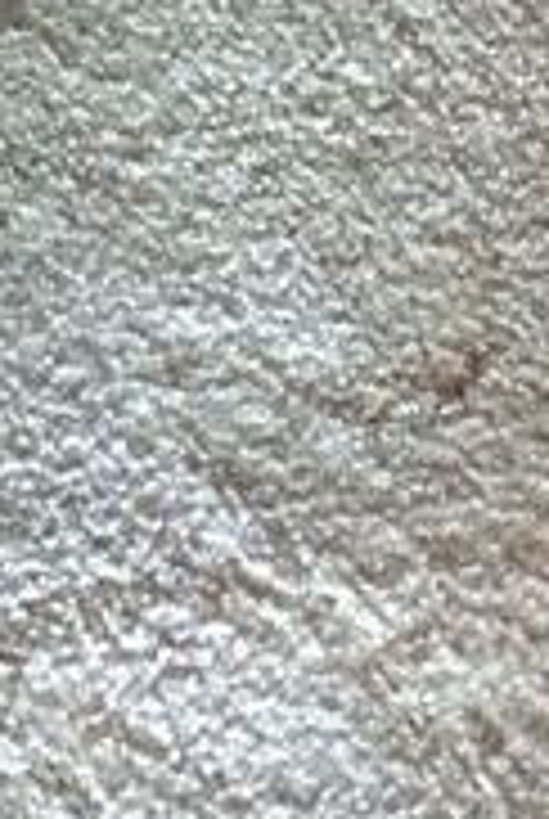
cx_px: -248
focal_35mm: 154
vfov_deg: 12.2
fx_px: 3509
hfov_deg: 8.8
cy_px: -655
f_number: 2.2
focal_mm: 4.12
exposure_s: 1/15
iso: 400
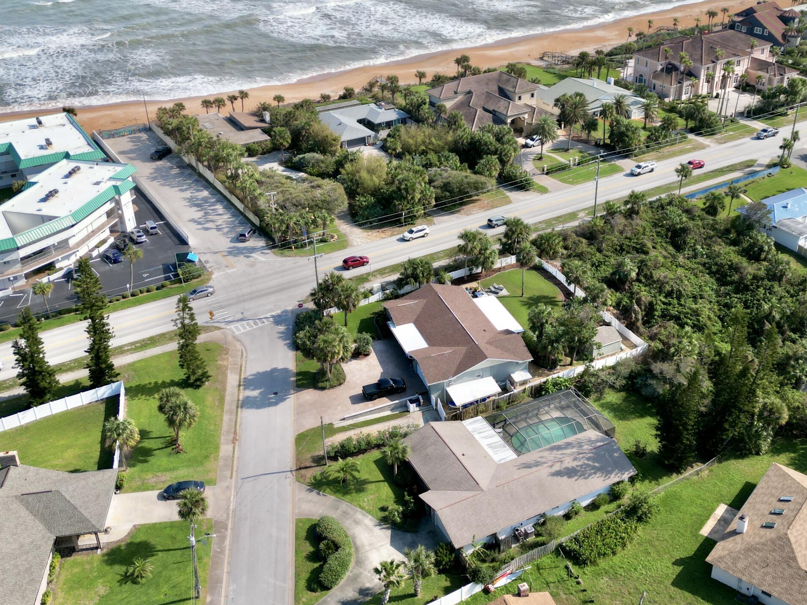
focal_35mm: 38
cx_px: 474
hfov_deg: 48.8
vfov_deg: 37.7
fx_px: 886
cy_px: 274
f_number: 1.7
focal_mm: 6.72
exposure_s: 1/3200
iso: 140
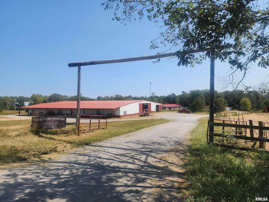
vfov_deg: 58.9
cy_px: 101
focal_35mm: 23
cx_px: 134
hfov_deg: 73.9
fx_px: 179
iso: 12
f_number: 1.8
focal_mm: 6.4
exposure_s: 1/968
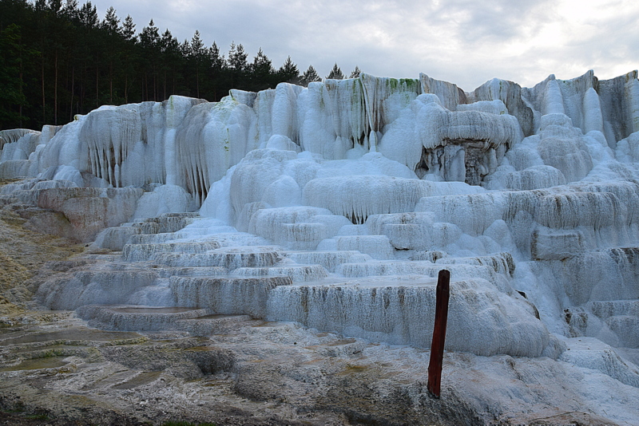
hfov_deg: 67.4
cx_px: 320
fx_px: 479
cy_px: 213
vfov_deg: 48.0
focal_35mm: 27
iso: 400
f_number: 9
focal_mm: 18
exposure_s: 1/125
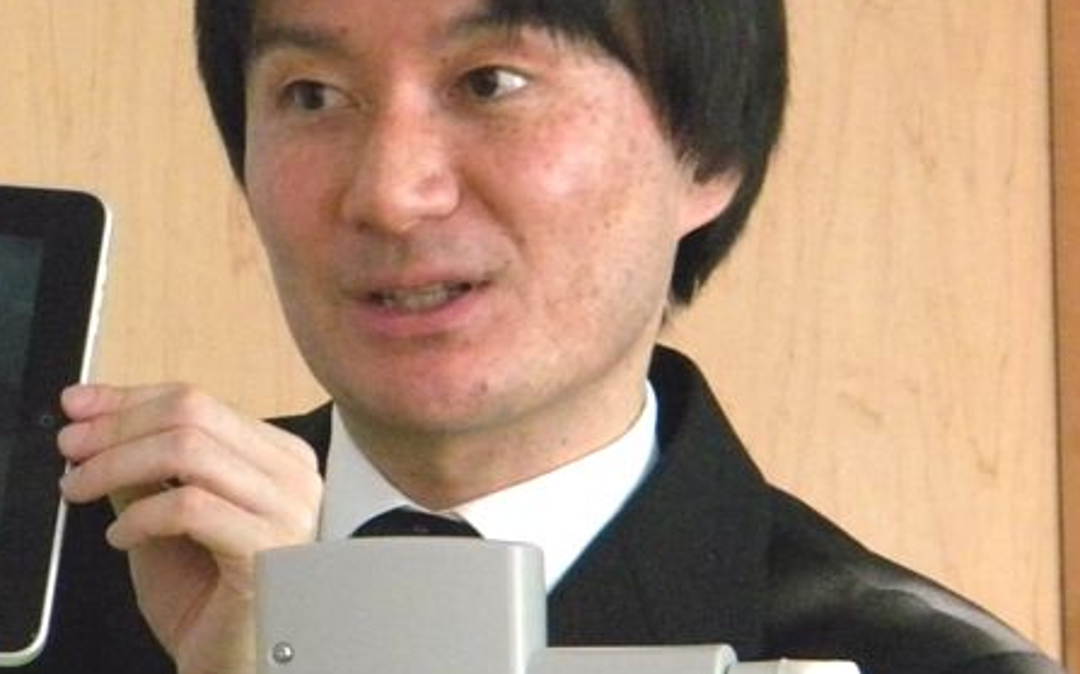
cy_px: 425
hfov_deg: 7.5
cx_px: 237
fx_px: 8268
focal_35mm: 281
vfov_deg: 4.7
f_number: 5
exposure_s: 1/48
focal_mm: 26.8
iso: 800
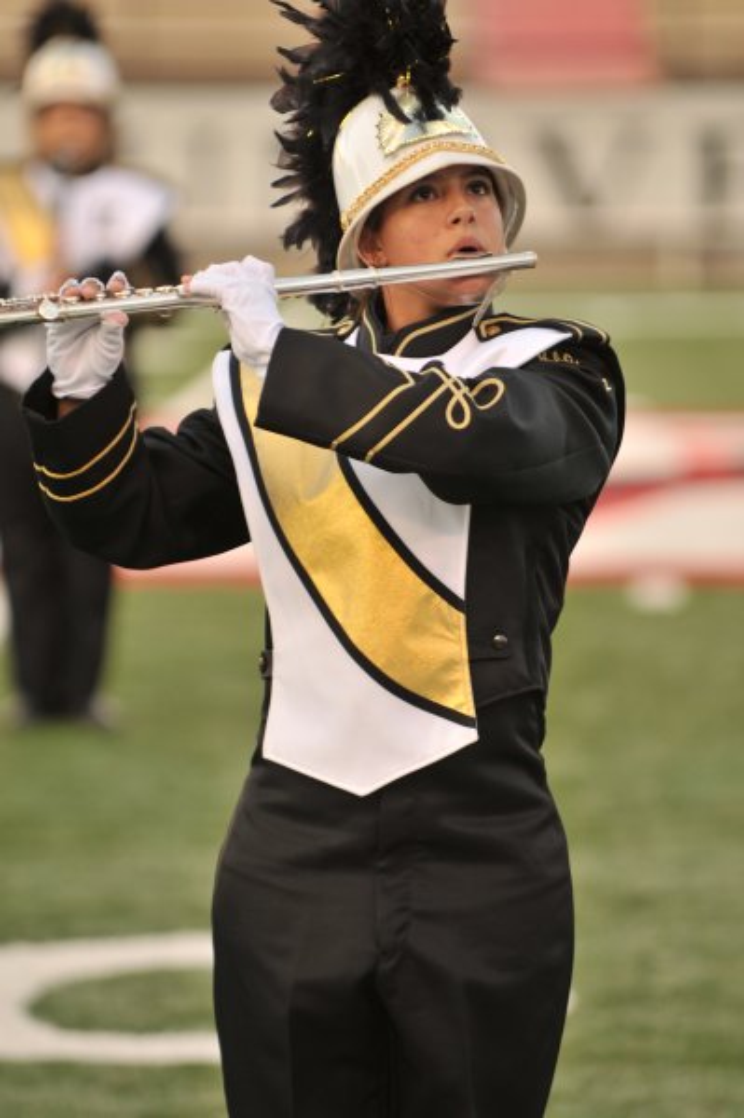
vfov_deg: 6.9
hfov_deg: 4.6
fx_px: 9315
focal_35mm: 300
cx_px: 372
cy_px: 559
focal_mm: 200
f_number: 2.8
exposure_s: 1/400
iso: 200
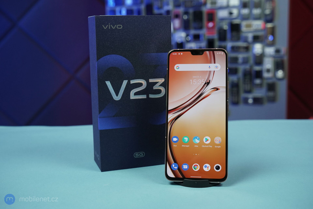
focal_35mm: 46
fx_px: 400
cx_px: 156
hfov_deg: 42.7
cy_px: 104
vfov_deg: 29.2
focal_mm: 46
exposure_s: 1/160
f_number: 6.3
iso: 2500
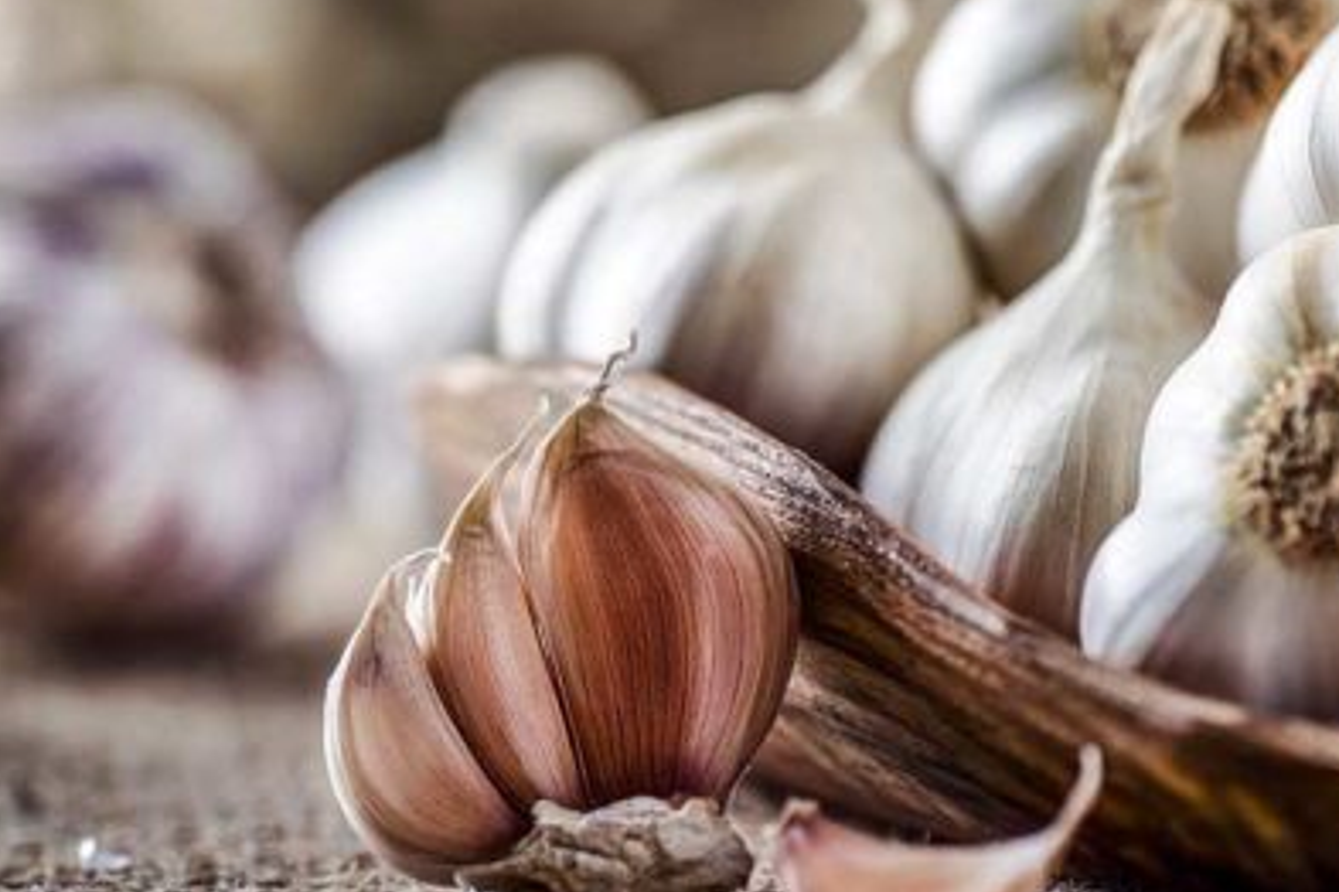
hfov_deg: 12.3
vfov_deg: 8.2
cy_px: 254
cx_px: 601
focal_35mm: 167
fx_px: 6211
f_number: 5
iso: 125
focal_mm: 105
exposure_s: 1/160
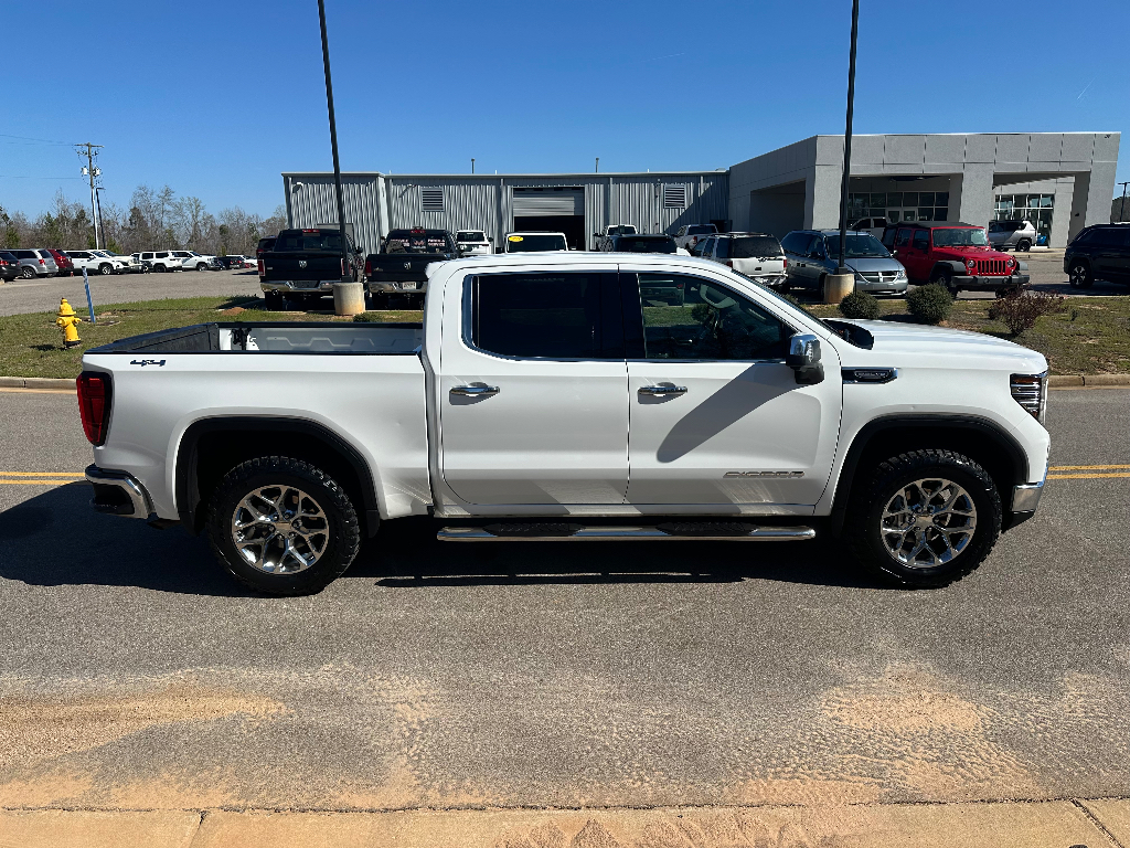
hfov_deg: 71.6
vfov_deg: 56.8
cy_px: 424
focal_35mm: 24
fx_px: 783
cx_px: 565
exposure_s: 1/7042
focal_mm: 6.86
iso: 80
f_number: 1.78
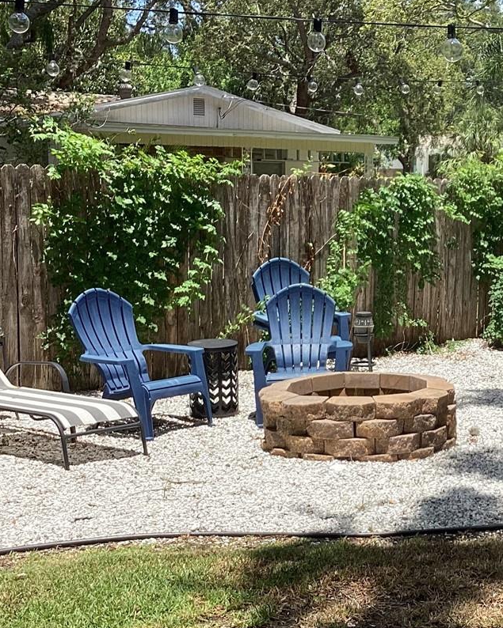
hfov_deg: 24.3
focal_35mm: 61
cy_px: 332
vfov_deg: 31.0
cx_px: 453
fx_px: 1135
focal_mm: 3.3
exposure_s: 1/858
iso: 25
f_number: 2.4
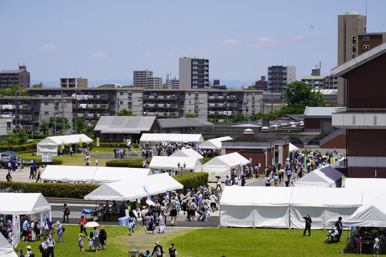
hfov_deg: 19.5
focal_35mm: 105
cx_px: 193
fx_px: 1126
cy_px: 128
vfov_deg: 13.0
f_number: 9
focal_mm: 105
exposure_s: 1/250
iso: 100
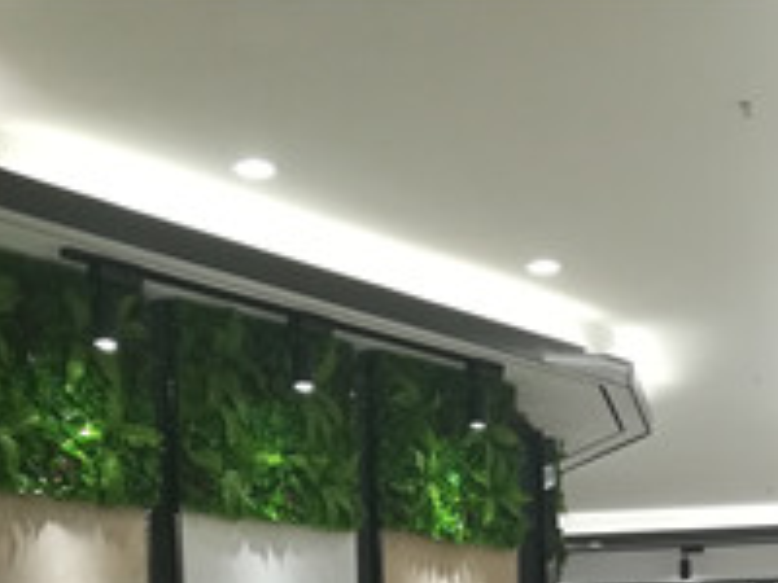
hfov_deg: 24.9
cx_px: 533
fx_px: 1753
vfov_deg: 17.2
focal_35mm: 78
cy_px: 859
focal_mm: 3.83
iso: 100
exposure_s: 1/100
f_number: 2.2
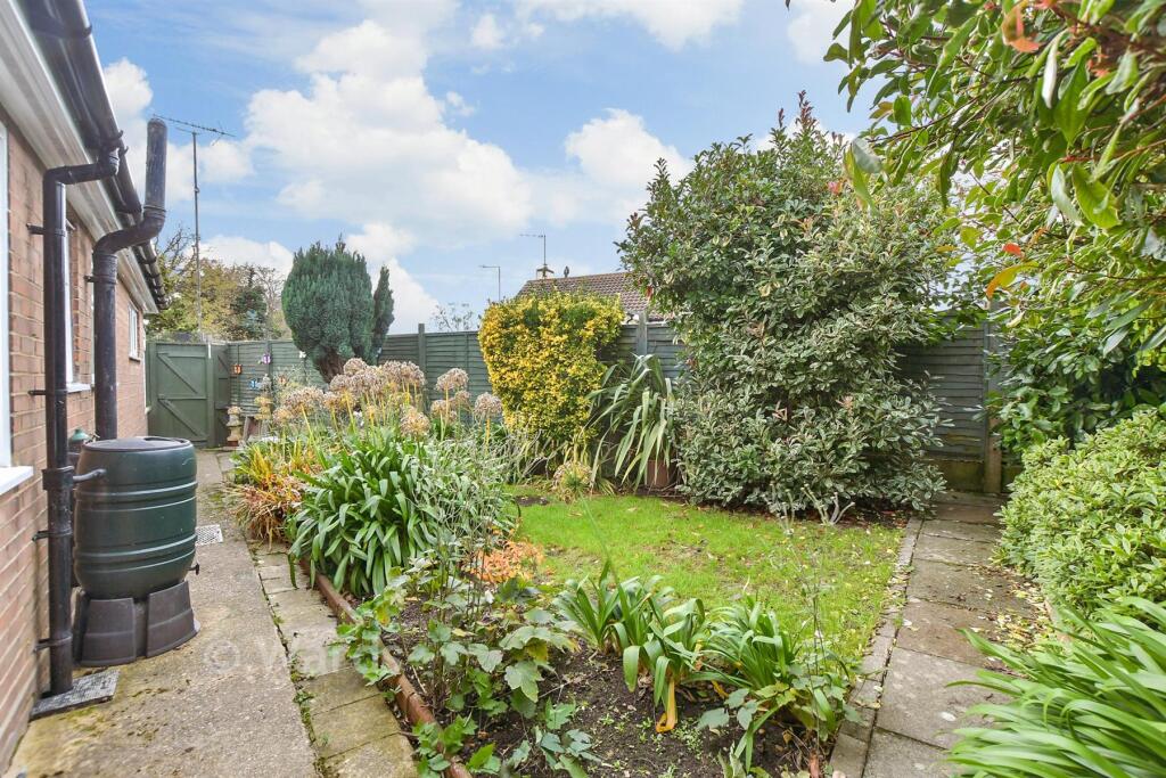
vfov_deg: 77.3
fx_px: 486
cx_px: 583
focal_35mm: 15
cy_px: 389
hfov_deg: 100.4
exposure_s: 1/50
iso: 160
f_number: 6.3
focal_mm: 10
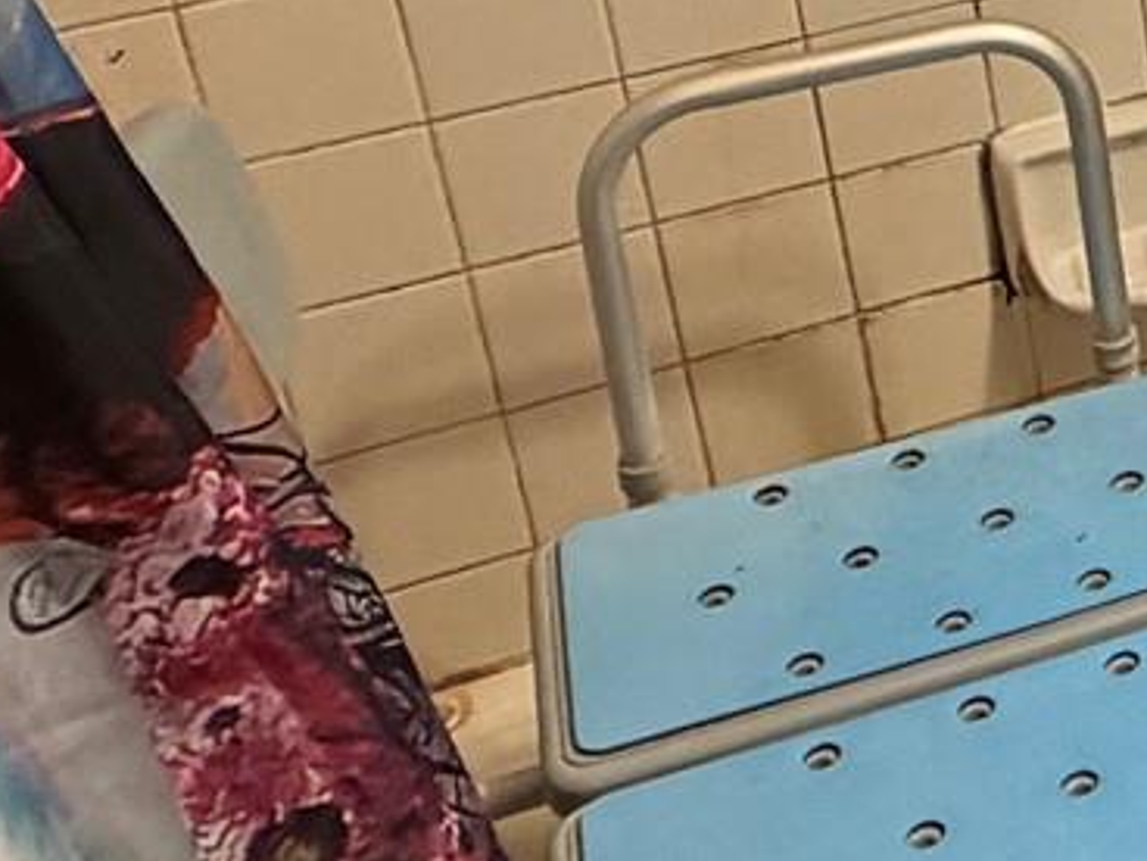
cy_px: -278
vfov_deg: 17.6
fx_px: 2585
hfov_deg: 19.4
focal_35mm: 78
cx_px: 2004
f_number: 2.2
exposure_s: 1/60
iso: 320
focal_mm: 2.22
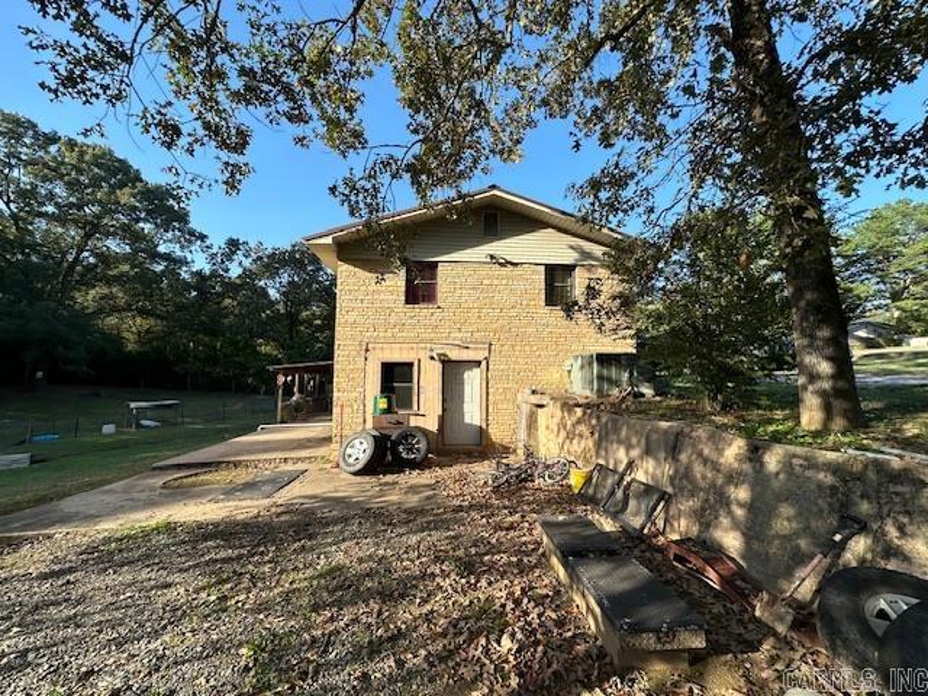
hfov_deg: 102.1
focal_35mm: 14
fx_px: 375
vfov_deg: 85.7
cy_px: 348
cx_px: 464
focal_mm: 2.22
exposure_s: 1/801
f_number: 2.2
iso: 40
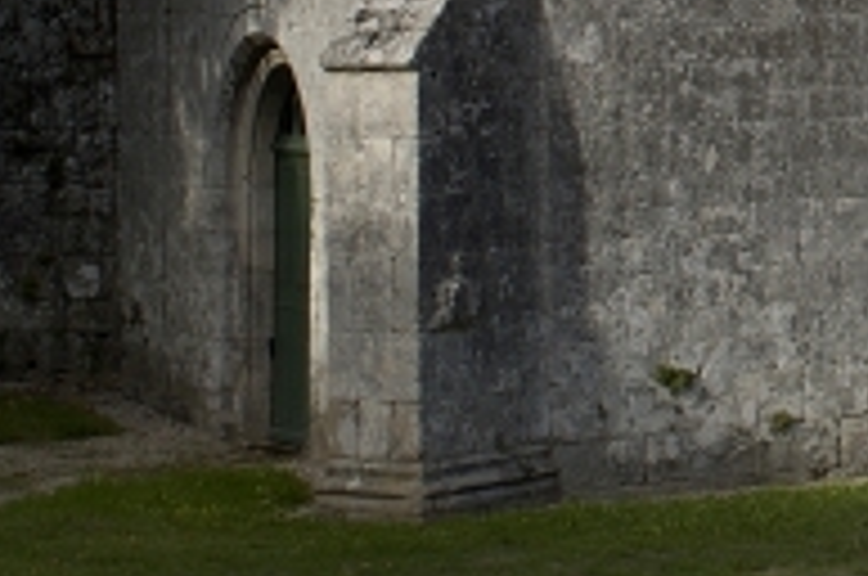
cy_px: -274
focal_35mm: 167
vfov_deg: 8.0
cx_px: 1552
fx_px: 4020
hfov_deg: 11.5
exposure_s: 1/250
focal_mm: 28
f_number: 9
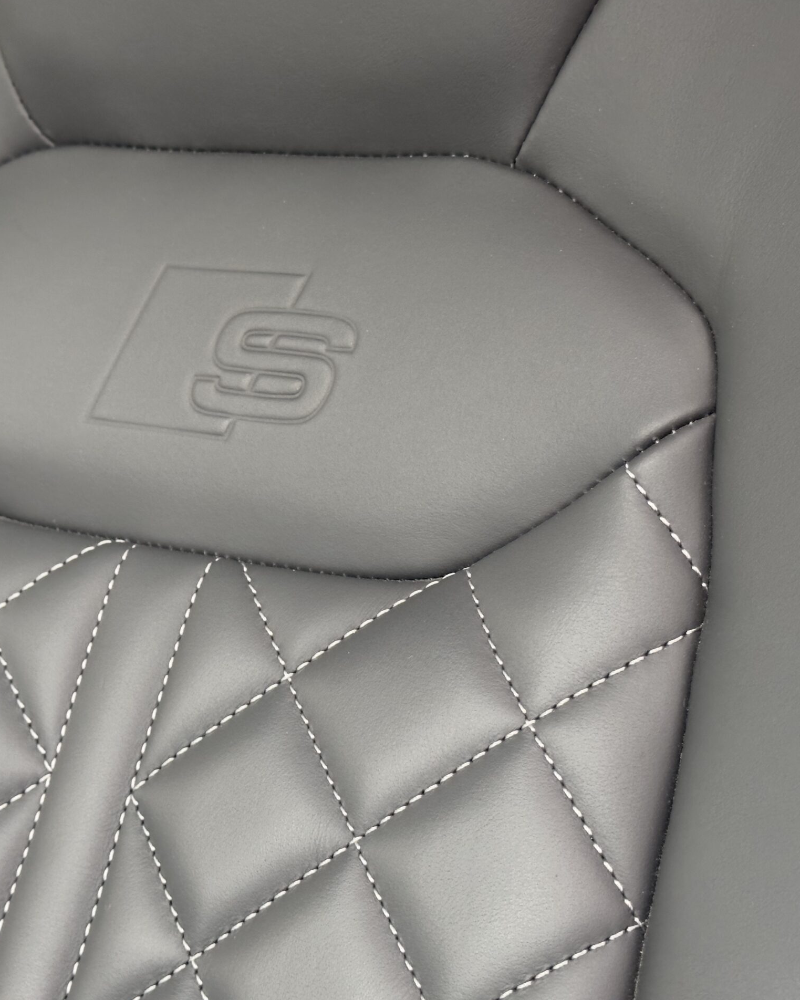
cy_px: 499
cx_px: 380
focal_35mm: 63
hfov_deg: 24.2
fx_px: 1865
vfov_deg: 30.0
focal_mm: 6.86
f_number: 1.78
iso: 250
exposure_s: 1/58
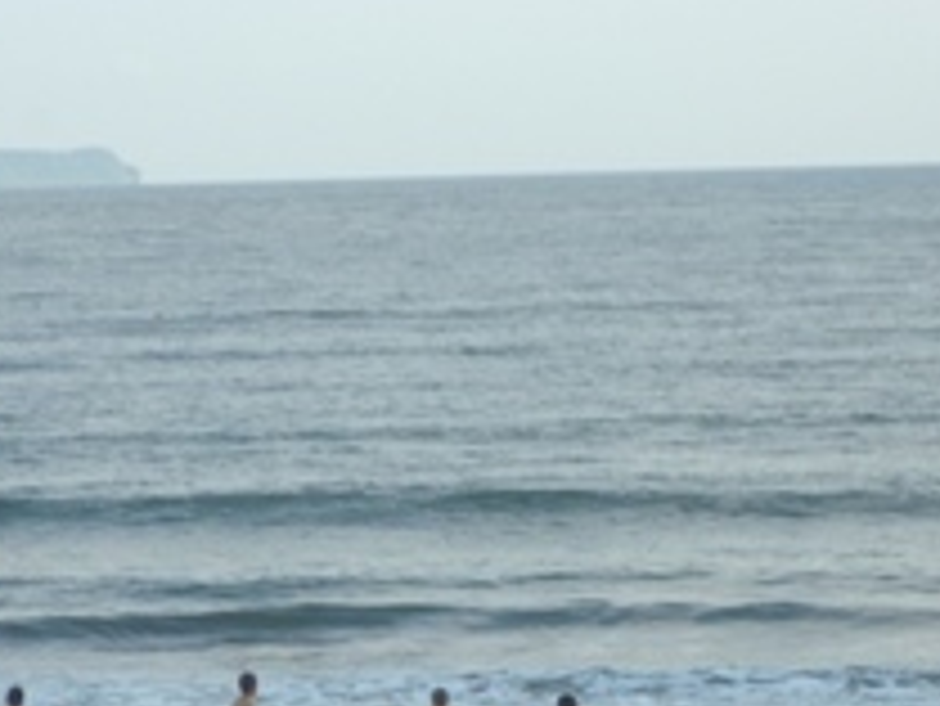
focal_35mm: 214
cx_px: 328
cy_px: 643
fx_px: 5815
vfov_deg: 6.9
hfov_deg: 9.2
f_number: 6.5
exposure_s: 1/125
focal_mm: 20
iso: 250
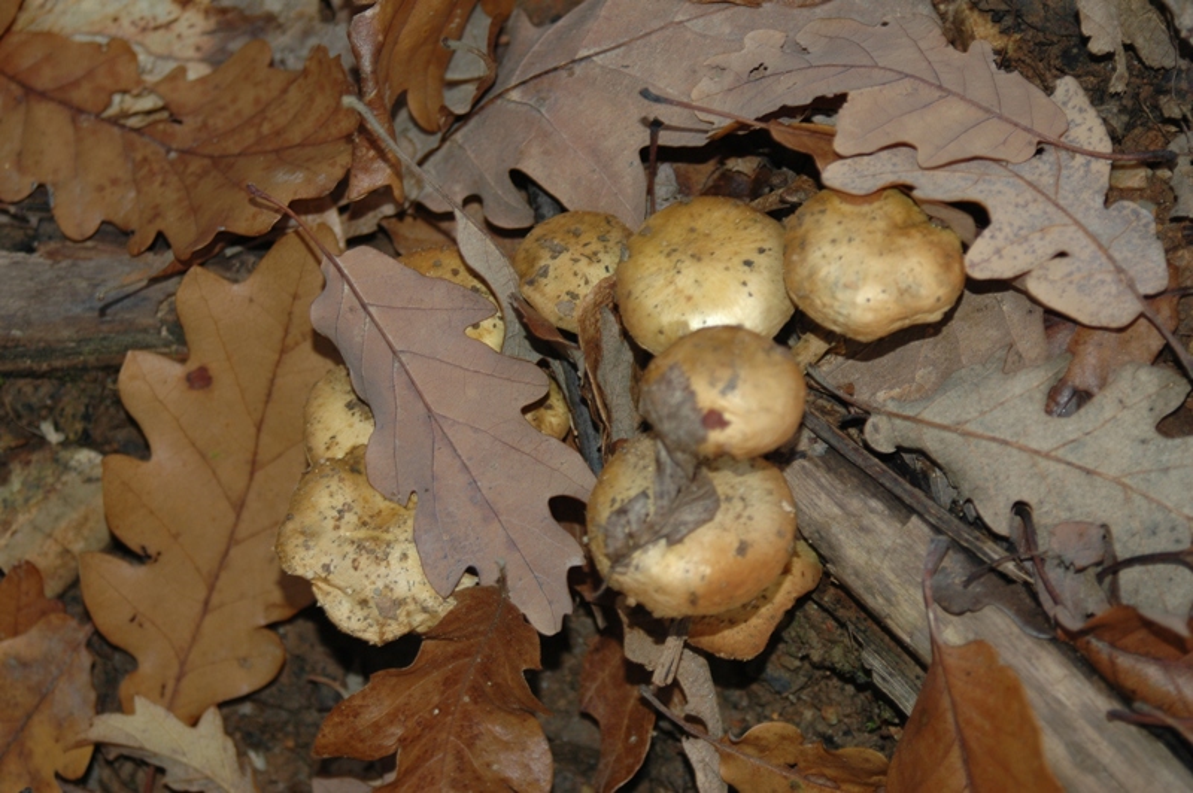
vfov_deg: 11.4
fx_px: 3973
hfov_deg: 17.1
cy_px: 396
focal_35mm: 120
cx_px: 596
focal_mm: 80
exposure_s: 1/60
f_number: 5.6
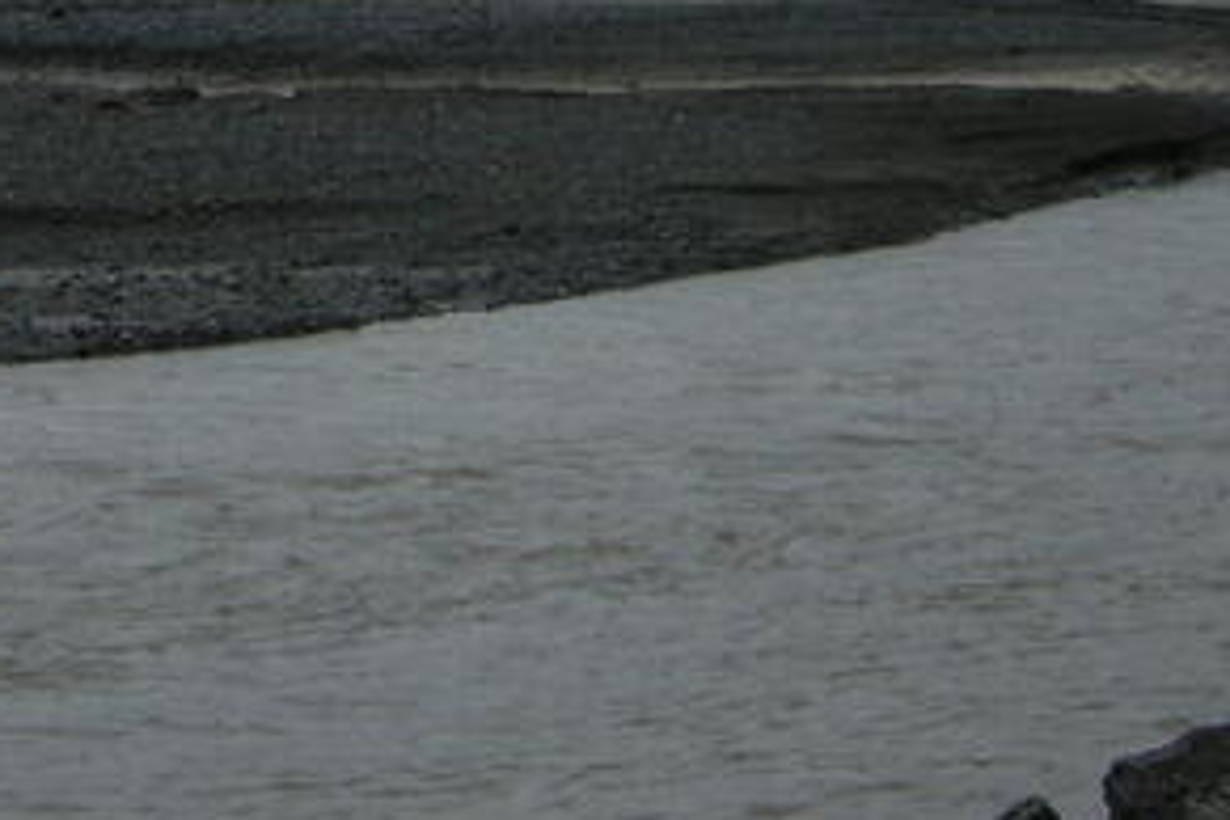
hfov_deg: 15.9
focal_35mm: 128
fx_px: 4373
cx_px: 216
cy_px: -207
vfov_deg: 10.5
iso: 100
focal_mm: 7.5
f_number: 5.4
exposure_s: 1/282
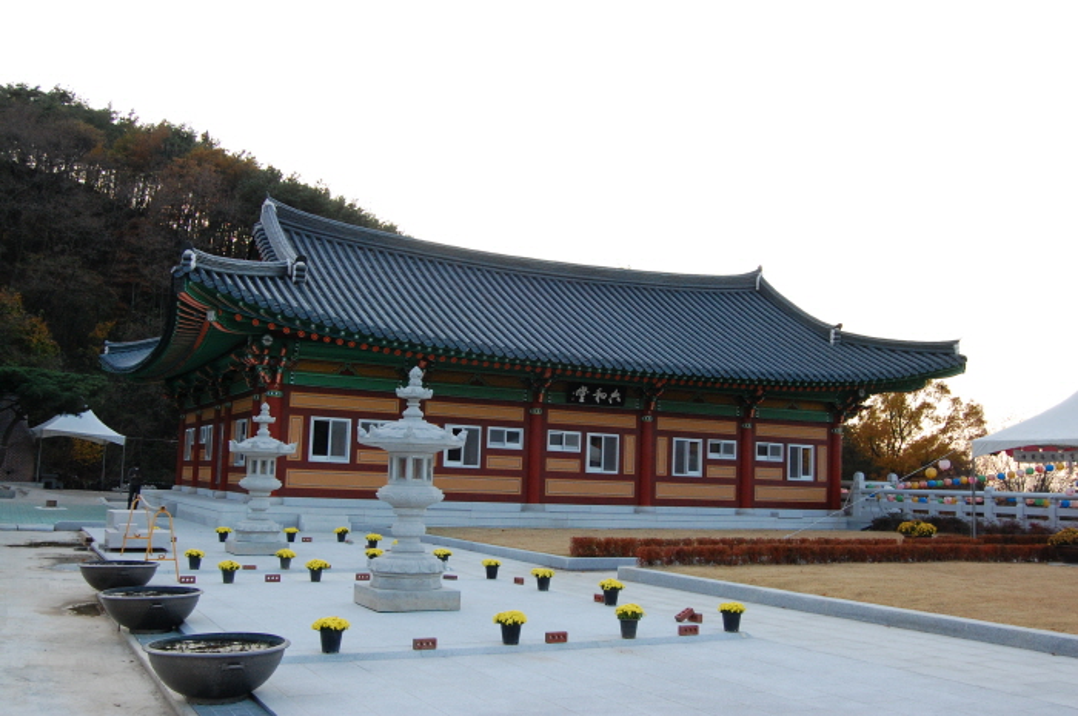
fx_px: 1032
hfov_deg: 55.2
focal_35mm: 34
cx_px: 539
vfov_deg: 38.3
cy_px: 358
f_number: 7.1
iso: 800
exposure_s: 1/200
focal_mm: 23
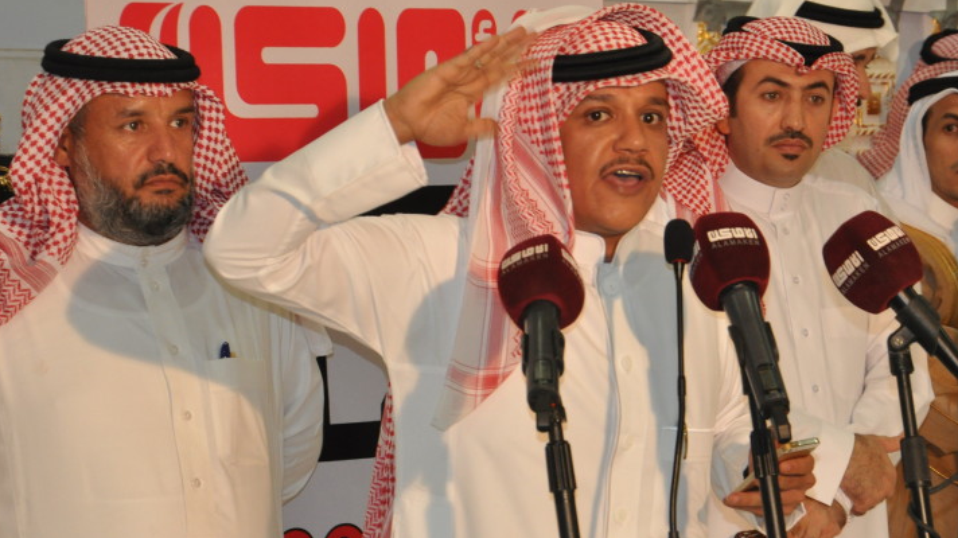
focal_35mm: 131
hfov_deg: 16.4
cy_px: 301
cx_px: 618
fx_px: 3327
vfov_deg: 9.2
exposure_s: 1/80
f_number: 6.3
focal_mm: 58
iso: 1000
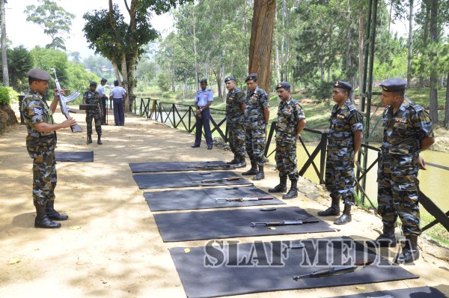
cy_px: 149
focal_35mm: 36
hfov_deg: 53.2
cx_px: 224
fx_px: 448
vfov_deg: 36.8
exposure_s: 1/100
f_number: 8
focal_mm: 24
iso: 250
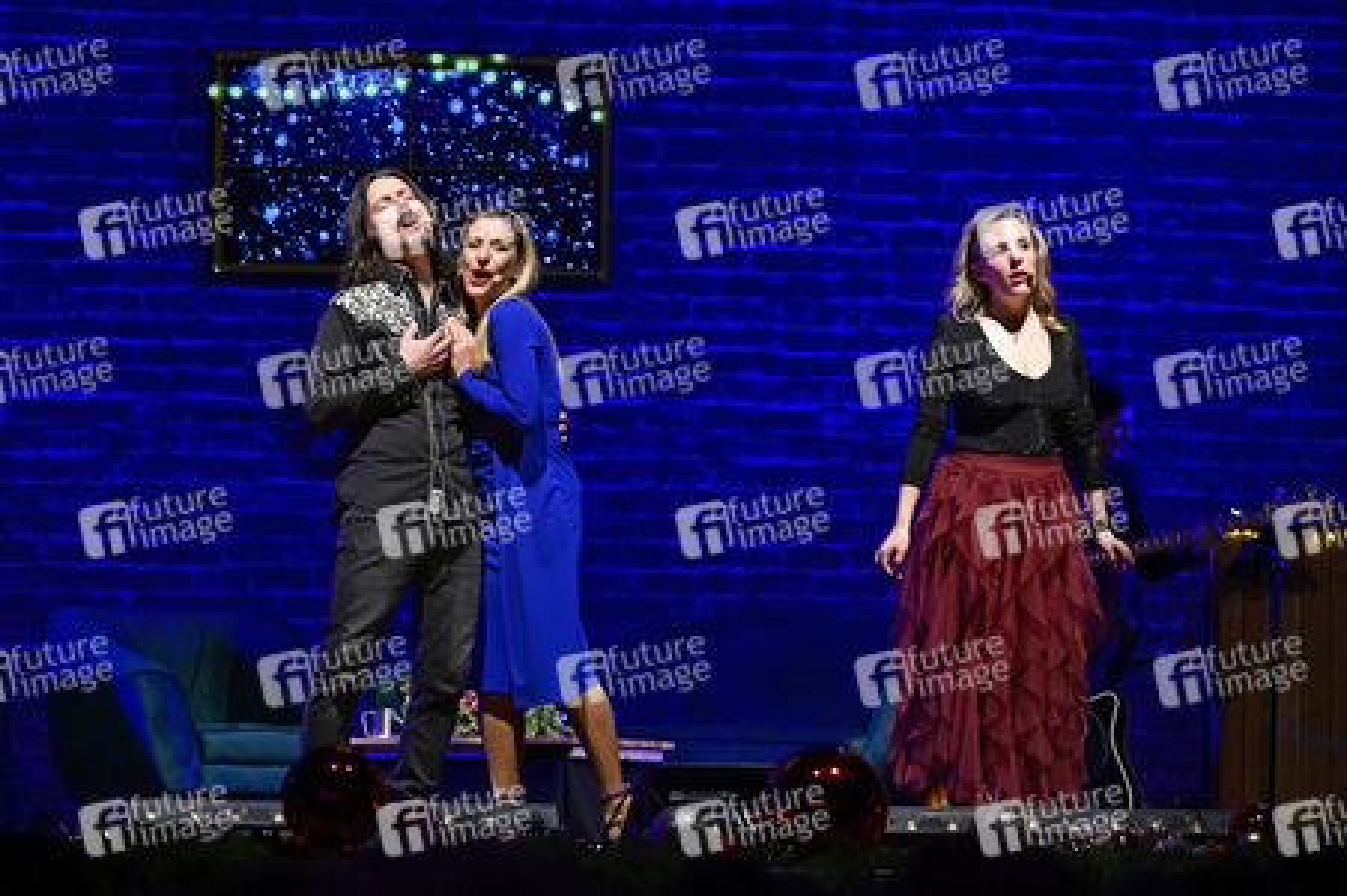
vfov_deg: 11.2
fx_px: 4561
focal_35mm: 122
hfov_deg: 16.8
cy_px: 448
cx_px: 674
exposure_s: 1/400
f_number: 5.6
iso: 3200
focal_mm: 122
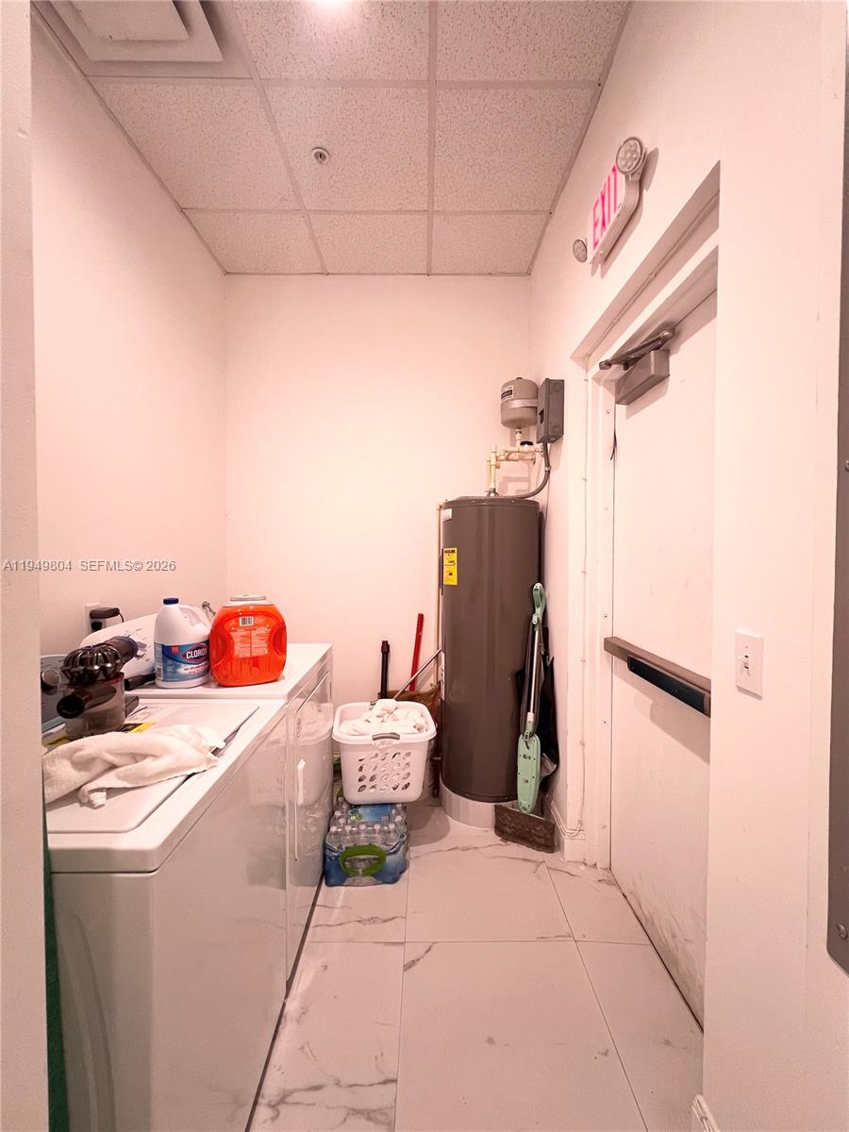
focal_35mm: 13
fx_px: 425
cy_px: 566
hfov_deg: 89.9
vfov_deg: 106.2
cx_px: 424
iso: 160
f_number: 1.8
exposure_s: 1/60
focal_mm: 1.57
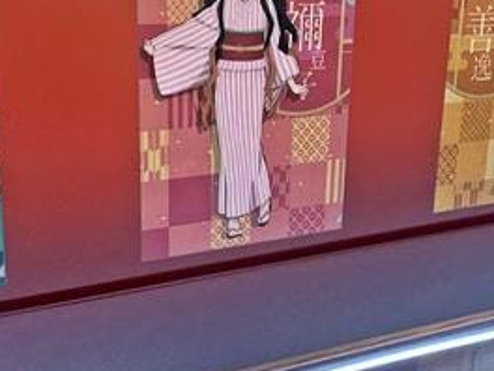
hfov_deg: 30.7
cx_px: 262
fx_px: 899
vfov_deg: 23.0
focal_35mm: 63
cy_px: 287
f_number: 1.8
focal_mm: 4.2
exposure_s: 1/60
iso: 160
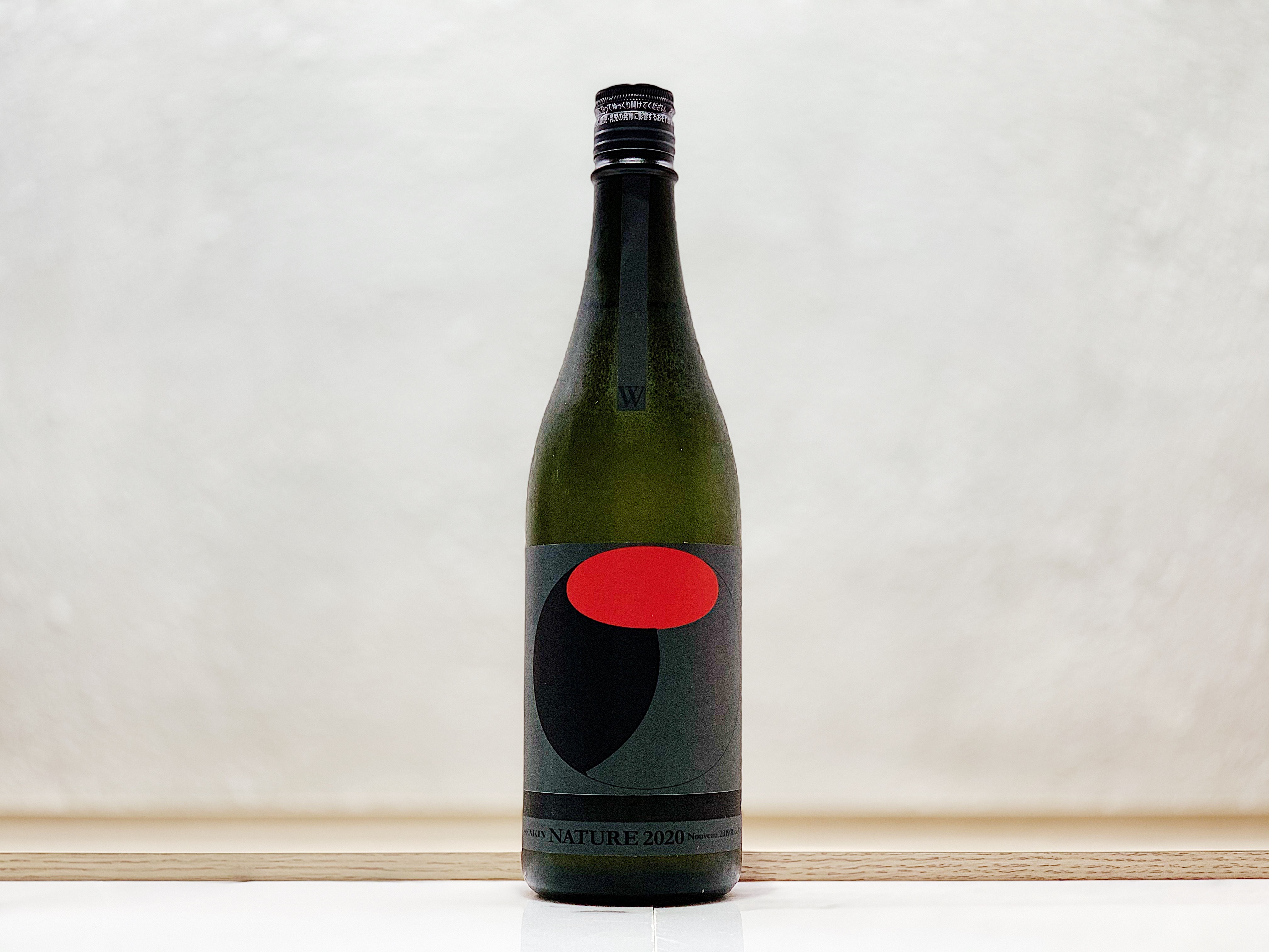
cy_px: 476
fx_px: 1906
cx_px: 634
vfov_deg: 28.0
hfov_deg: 36.8
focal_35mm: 52
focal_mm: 6
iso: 125
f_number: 2.4
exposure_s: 1/78
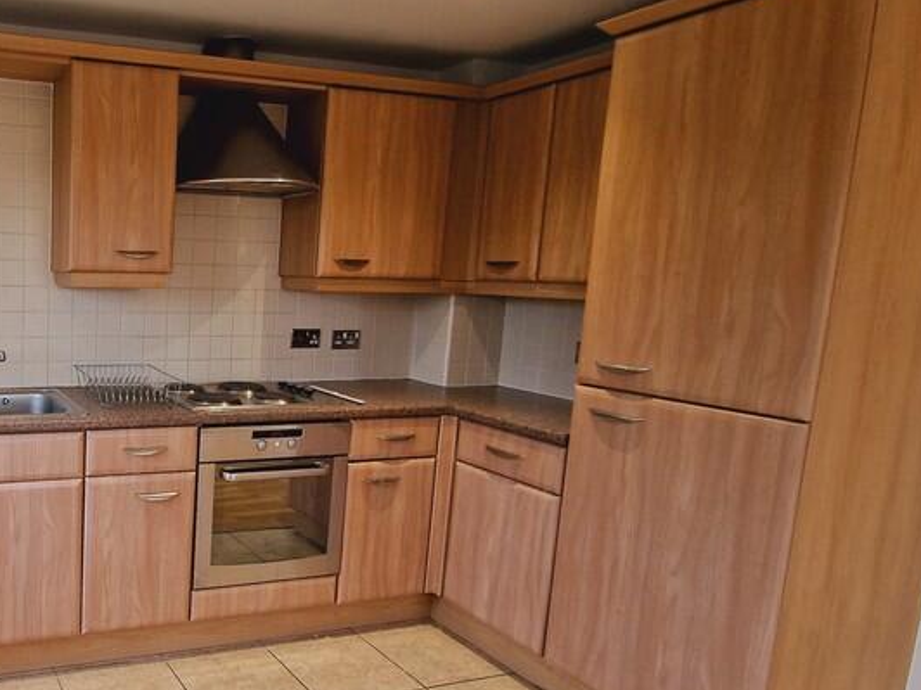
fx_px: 665
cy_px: 372
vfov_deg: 54.8
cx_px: 99
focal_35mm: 25
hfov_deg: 59.5
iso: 160
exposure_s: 1/50
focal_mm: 2.2
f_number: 2.2
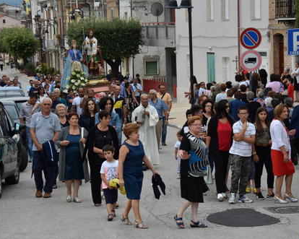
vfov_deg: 11.3
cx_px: 160
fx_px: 1203
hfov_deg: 14.2
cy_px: 120
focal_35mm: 136
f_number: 5
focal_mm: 80
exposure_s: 1/250
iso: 360
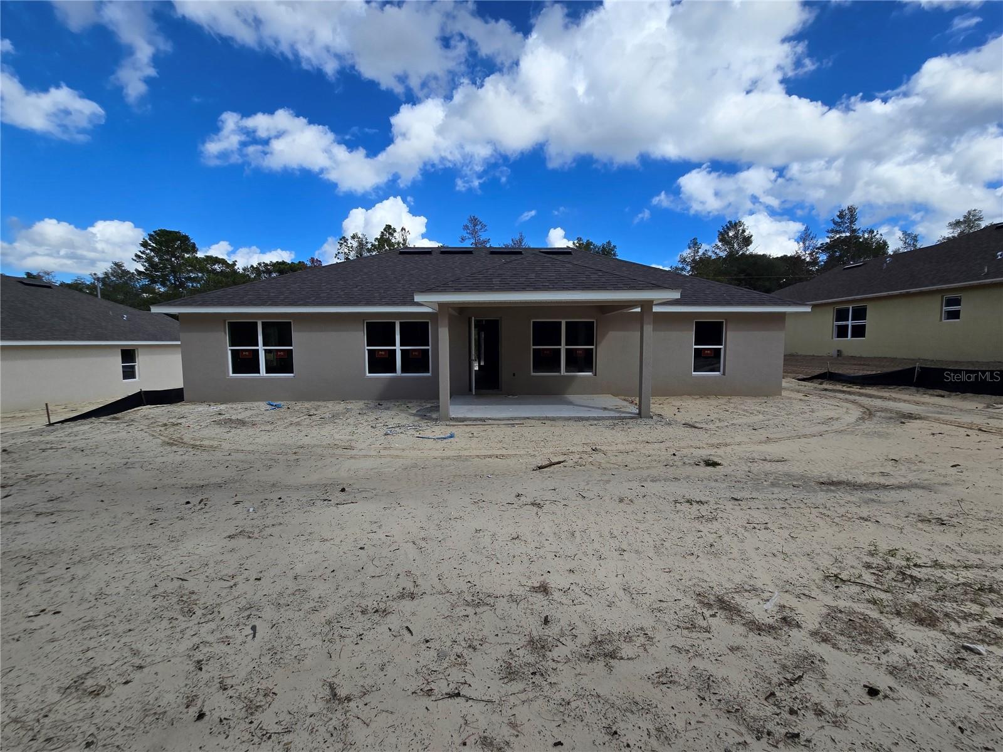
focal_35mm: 13
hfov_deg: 106.2
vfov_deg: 89.9
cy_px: 376
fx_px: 377
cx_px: 502
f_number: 2.2
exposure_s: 1/2760
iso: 50
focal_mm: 2.2
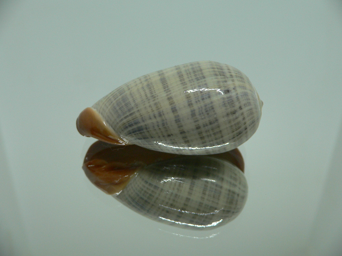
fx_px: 356
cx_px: 170
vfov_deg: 39.7
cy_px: 125
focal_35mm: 36
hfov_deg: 51.4
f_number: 2.8
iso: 150
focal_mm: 4.6
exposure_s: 1/60
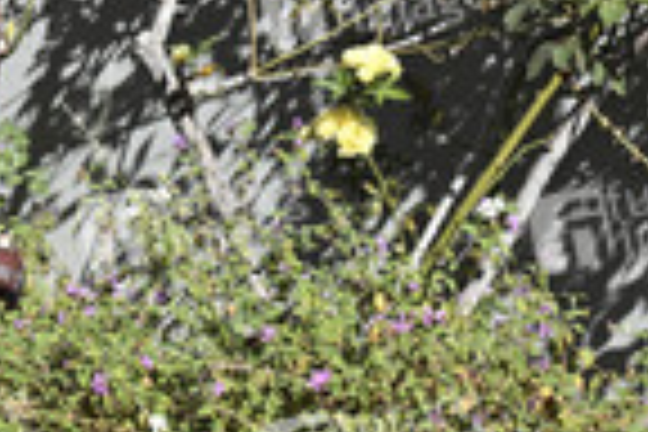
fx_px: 4284
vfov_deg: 5.8
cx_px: -196
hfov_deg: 8.5
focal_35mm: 238
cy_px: 333
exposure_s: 1/400
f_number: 9
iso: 200
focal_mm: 76
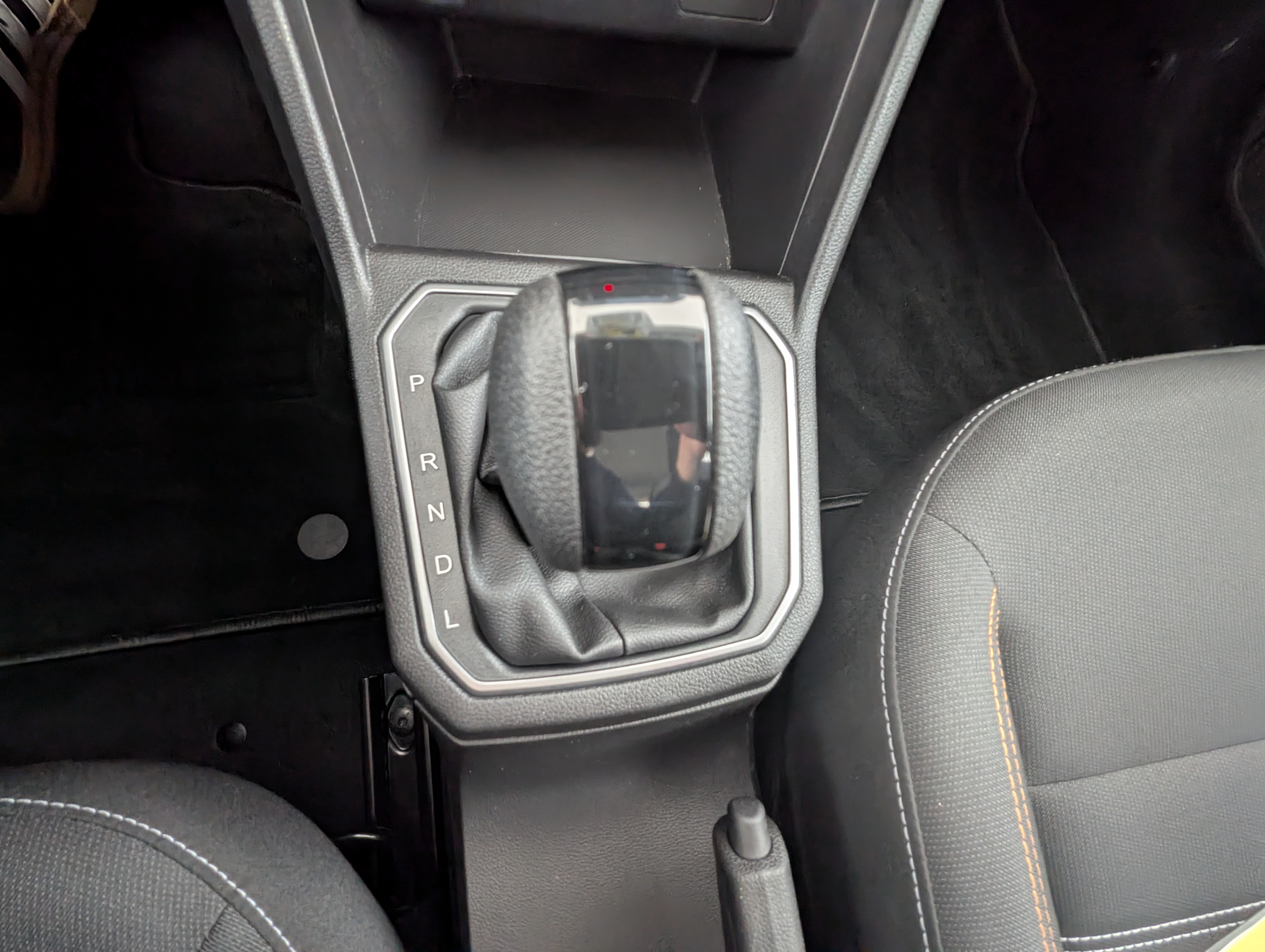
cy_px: 476
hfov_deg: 94.4
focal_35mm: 16
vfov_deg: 78.2
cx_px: 632
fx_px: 586
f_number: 2.2
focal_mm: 2.35
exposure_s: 1/23.8
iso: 651
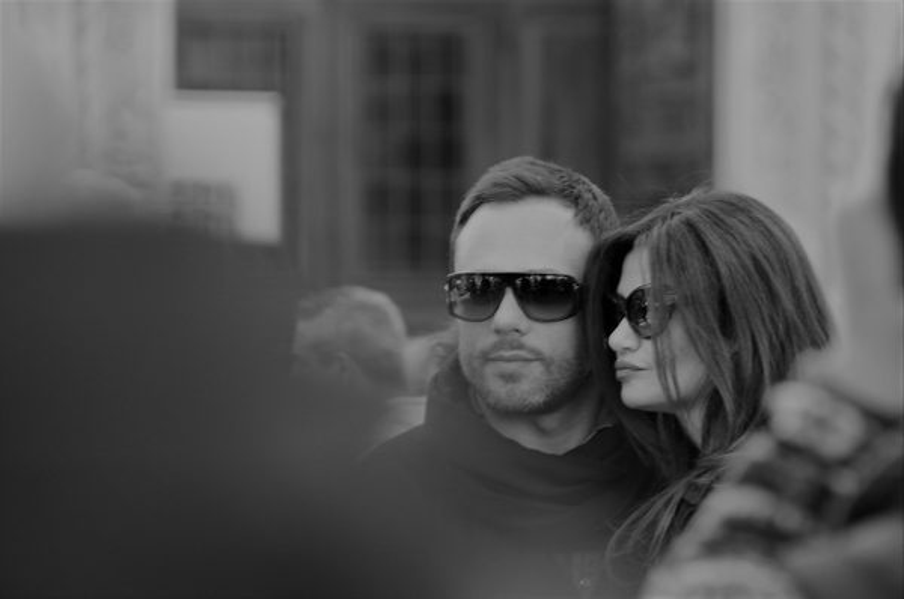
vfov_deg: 4.6
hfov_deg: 6.9
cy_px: 300
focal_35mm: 300
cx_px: 452
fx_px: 7521
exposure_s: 1/50
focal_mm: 200
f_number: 5.6
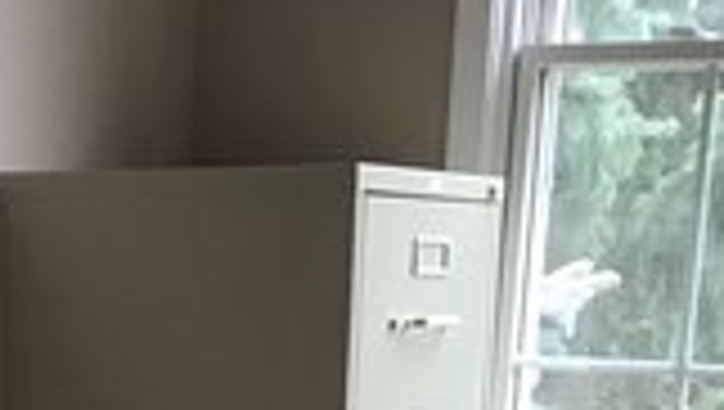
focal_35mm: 121
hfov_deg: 17.6
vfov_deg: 8.9
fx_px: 2326
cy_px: 1036
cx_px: 157
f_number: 1.8
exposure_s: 1/20
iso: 40
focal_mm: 3.99
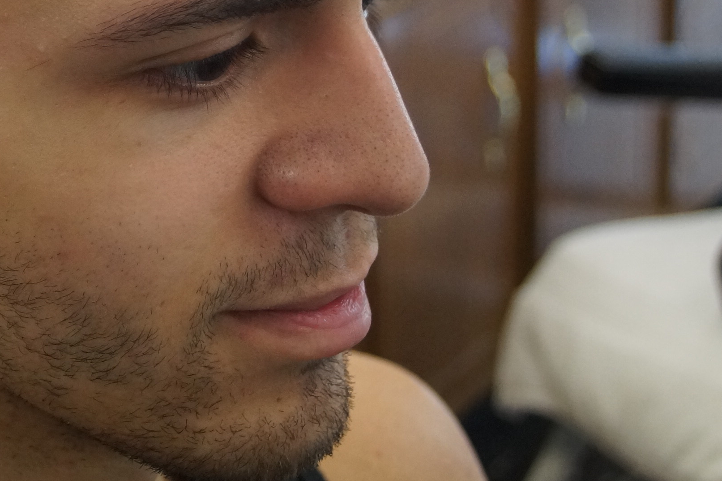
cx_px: 12
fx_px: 2164
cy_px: -52
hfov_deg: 18.5
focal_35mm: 108
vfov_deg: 12.4
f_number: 4.5
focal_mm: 30
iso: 1250
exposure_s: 1/160
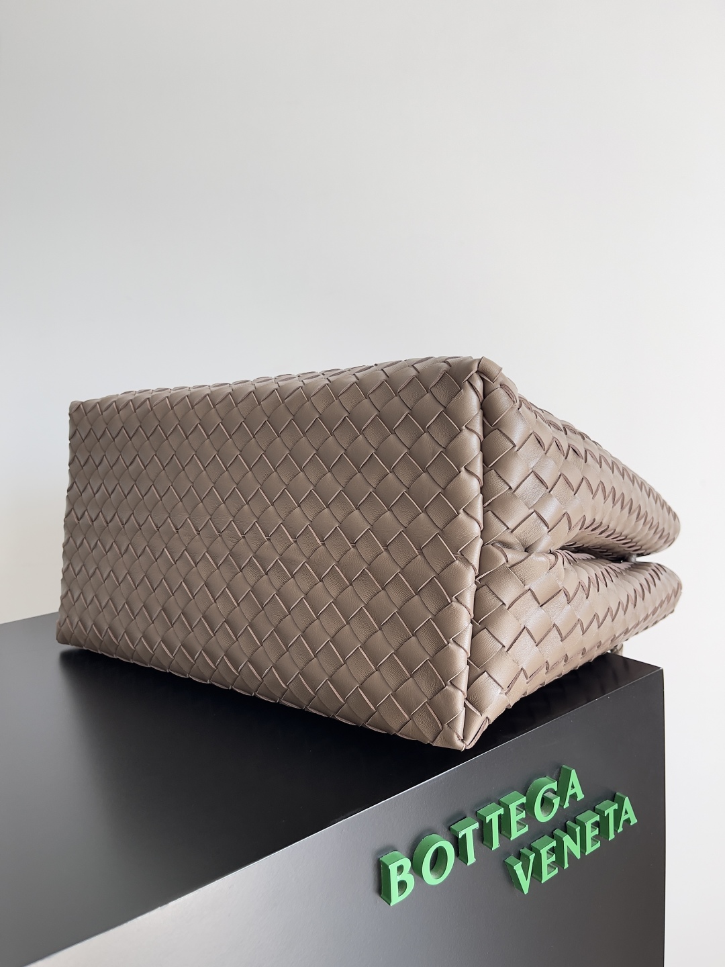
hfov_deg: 53.1
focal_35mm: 26
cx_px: 362
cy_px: 484
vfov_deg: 67.3
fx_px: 726
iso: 32
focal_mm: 5.1
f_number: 1.6
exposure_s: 1/170
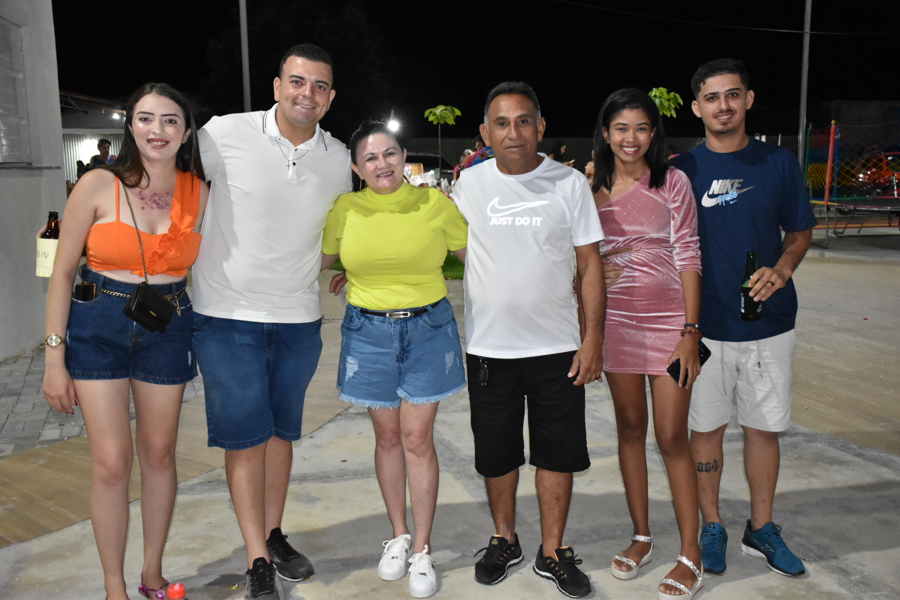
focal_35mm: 36
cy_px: 300
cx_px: 450
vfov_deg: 36.9
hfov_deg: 53.1
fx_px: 900
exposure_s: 1/100
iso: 3200
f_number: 4
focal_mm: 24
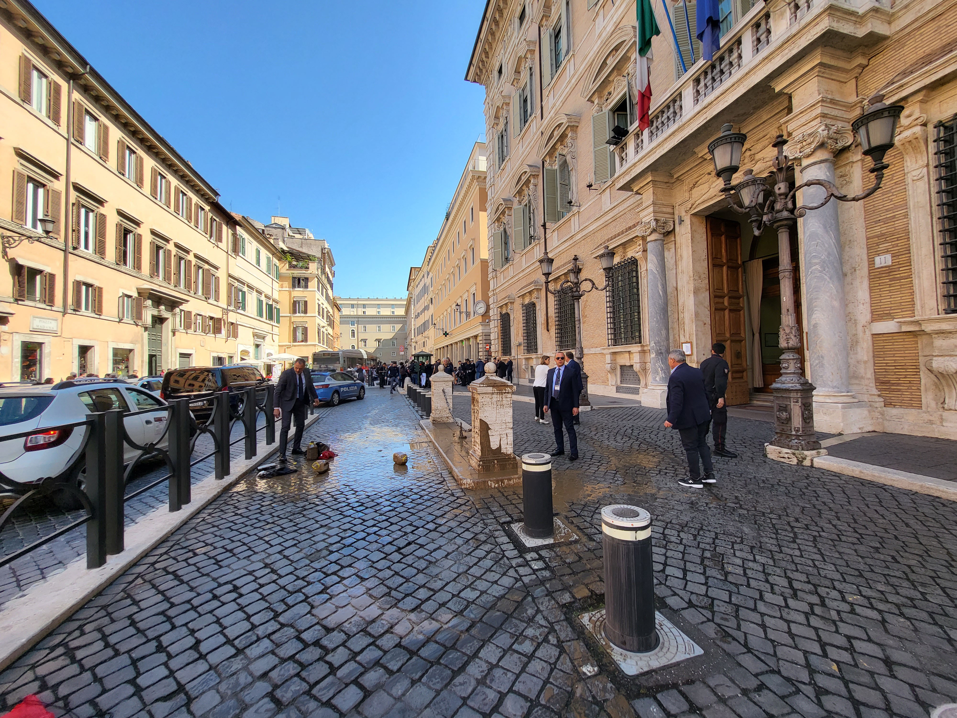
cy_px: 359
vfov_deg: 89.9
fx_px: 359
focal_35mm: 13
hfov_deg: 106.2
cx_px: 478
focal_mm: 1.74
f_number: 2.2
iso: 32
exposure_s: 1/416
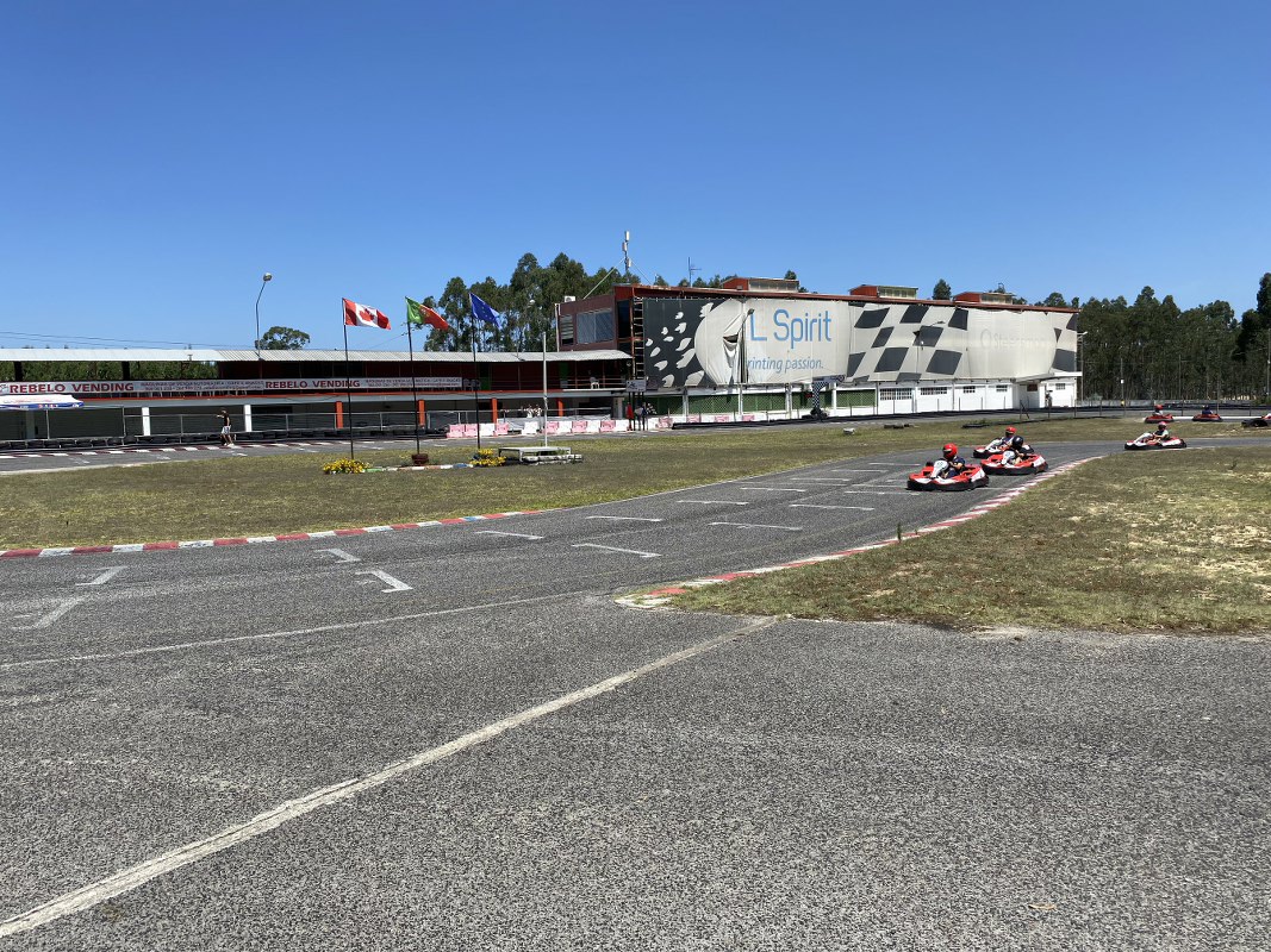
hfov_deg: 67.3
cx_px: 636
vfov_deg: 53.1
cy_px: 476
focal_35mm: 26
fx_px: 955
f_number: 1.8
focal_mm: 4.25
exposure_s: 1/3040
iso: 32
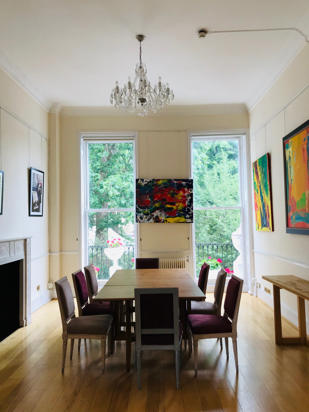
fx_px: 333
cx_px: 154
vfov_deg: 63.4
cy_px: 206
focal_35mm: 28
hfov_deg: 49.7
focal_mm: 3.99
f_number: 1.8
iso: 25
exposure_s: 1/50
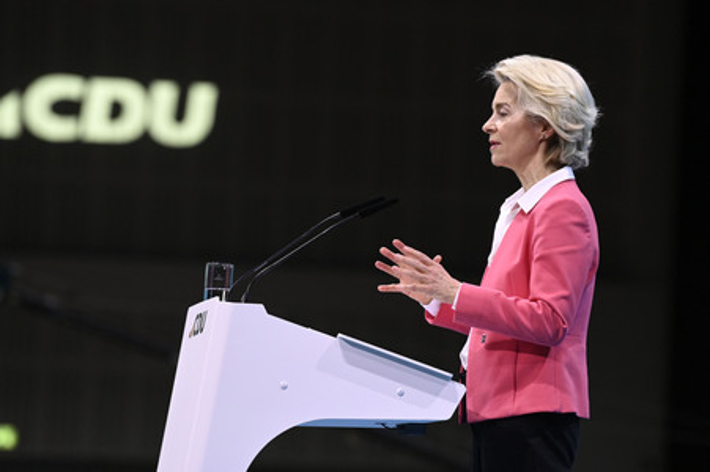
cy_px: 236
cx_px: 355
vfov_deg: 6.9
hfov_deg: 10.3
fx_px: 3941
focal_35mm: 200
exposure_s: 1/800
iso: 6400
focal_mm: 200
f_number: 4.5
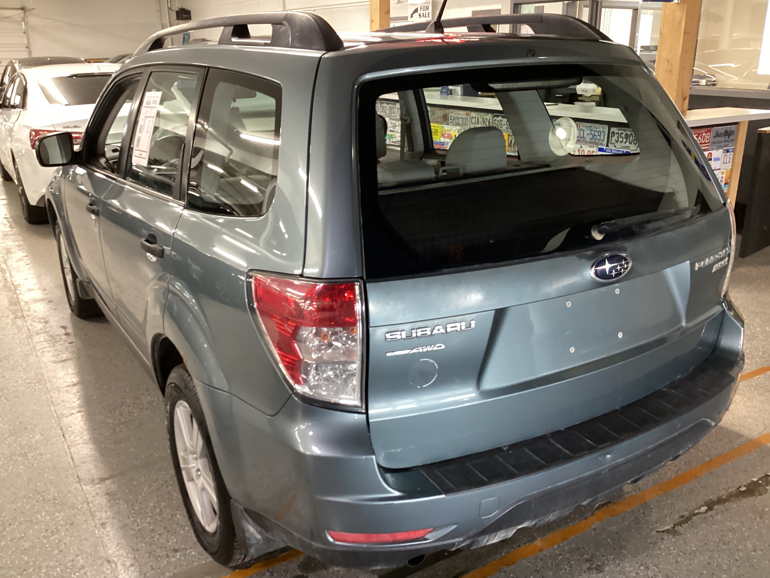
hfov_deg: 58.4
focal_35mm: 31
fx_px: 690
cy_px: 289
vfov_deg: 45.4
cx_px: 385
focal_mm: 3.3
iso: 500
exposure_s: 1/30
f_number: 2.4
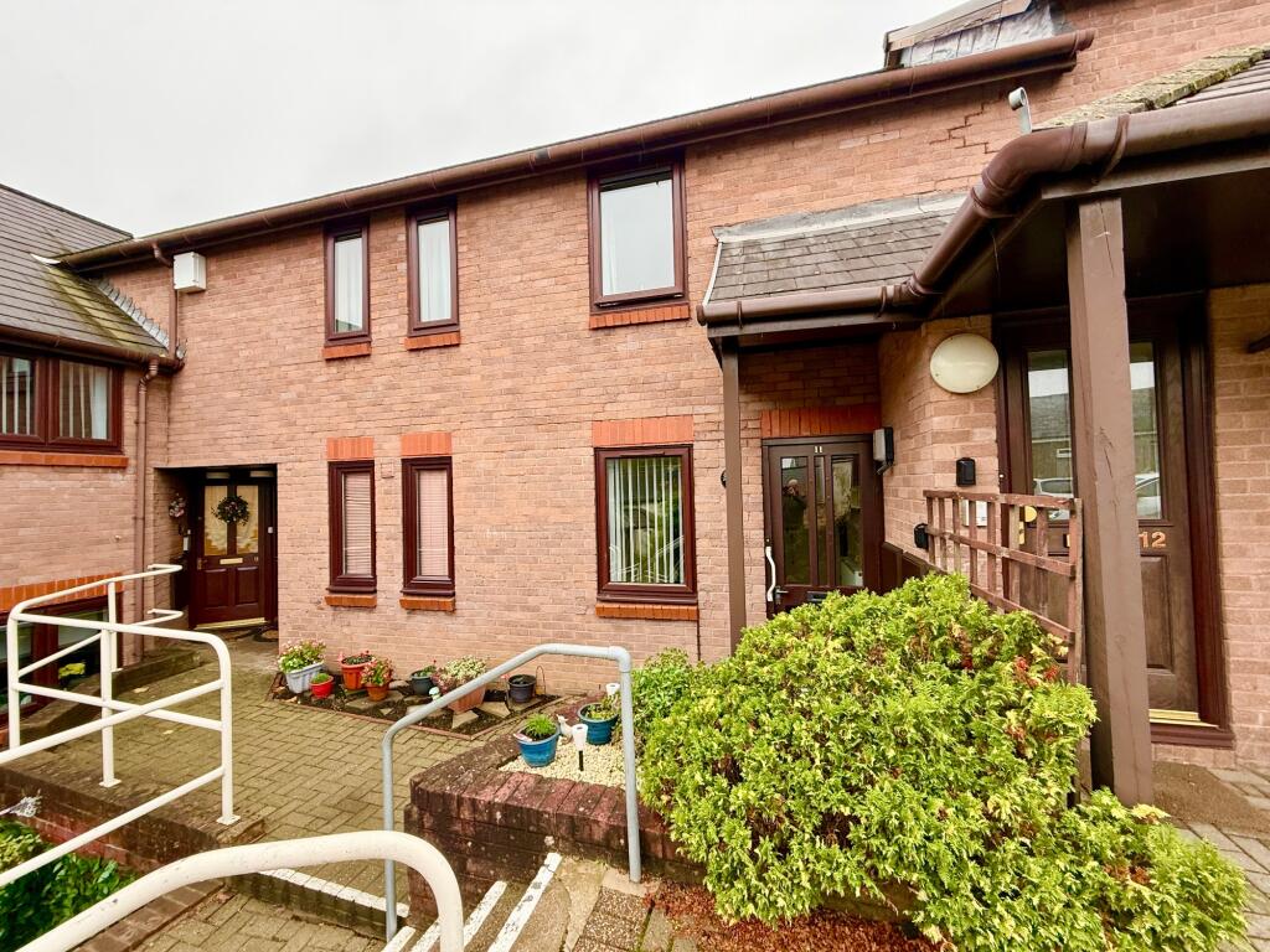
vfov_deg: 85.7
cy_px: 476
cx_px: 635
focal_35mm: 14
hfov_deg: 102.1
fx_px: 514
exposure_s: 1/99
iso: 125
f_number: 2.2
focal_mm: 2.22
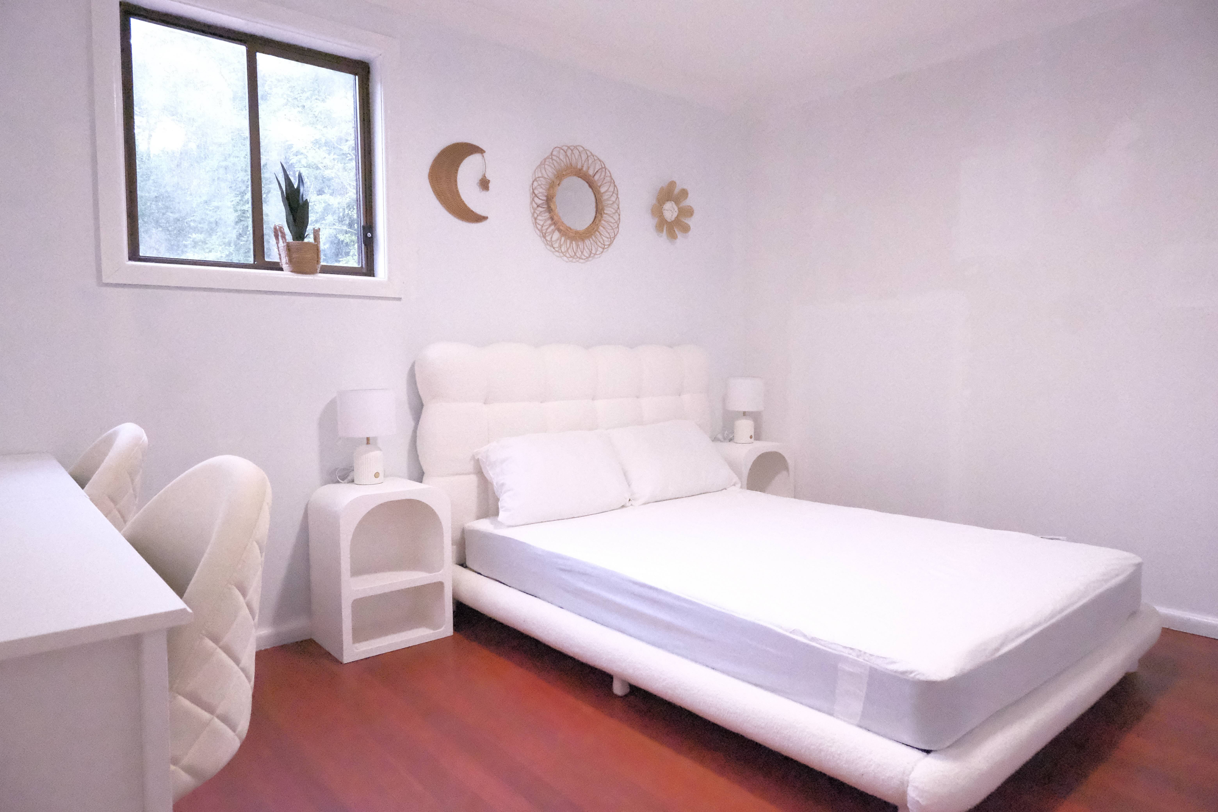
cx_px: 609
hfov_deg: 76.1
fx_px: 778
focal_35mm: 23
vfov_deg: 55.1
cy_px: 406
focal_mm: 15
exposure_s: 1/680
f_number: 5.6
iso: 51200
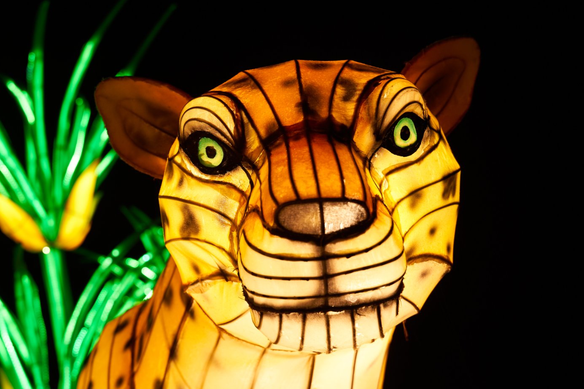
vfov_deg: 22.0
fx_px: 1001
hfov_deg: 32.3
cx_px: 209
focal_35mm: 62
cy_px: 230
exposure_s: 1/30
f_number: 4
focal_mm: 33.4
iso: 100
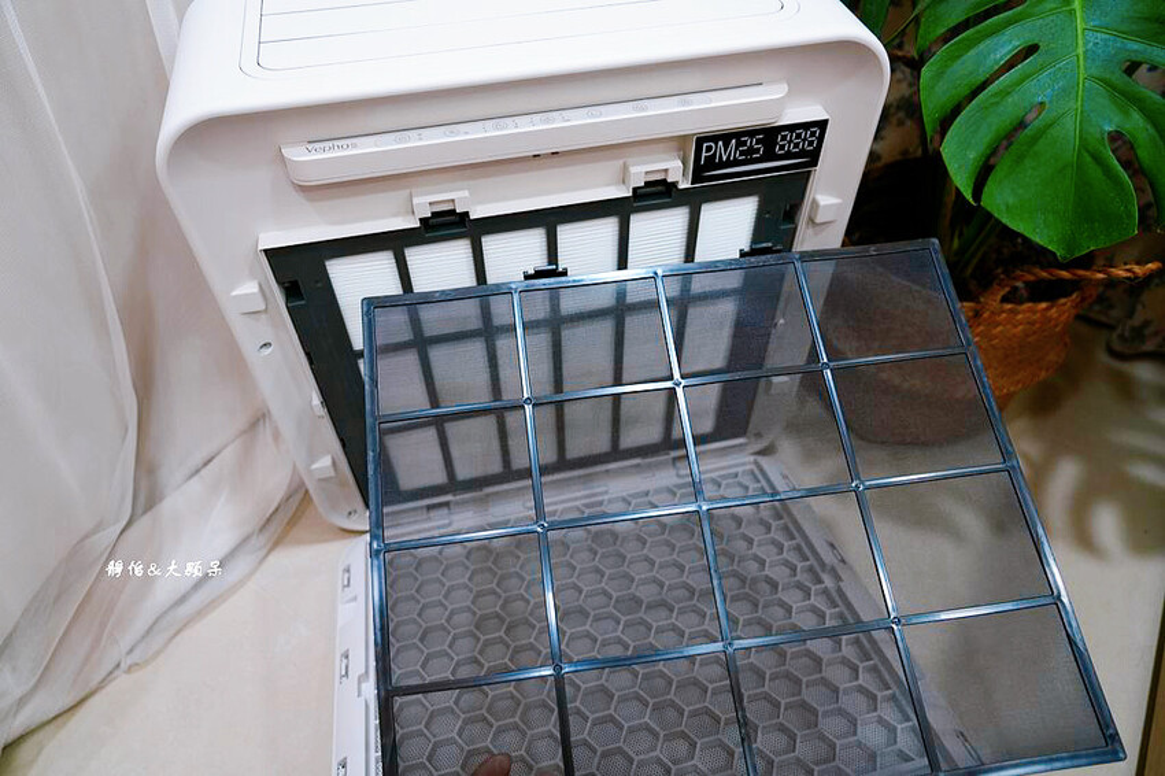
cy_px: 388
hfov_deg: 73.8
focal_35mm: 24
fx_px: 776
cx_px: 582
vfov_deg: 53.1
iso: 800
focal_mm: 24
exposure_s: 1/30
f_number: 4
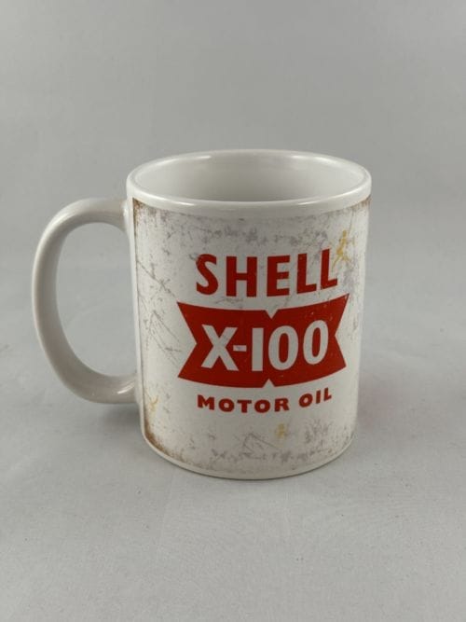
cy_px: 311
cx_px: 233
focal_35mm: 48
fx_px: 862
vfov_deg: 39.7
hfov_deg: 30.3
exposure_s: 1/107
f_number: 1.78
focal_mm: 6.86
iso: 50
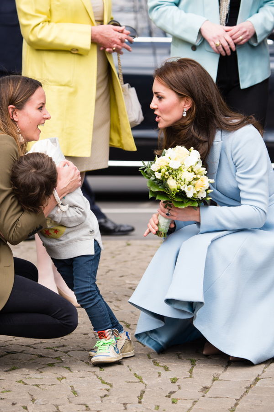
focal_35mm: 210
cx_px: 137
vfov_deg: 9.8
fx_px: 2401
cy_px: 206
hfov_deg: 6.5
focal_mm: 210
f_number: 5.6
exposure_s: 1/640
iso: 500
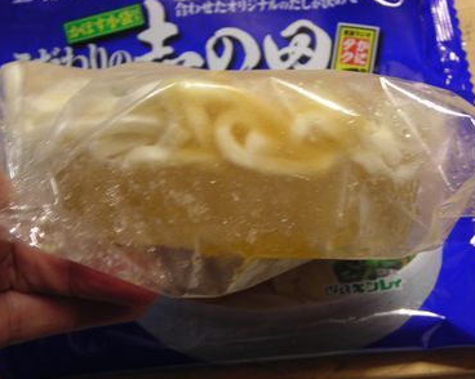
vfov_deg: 22.1
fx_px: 969
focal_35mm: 69
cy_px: 190
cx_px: 226
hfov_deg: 27.5
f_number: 3.9
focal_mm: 10.8
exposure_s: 1/4
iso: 100
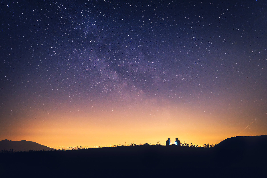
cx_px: 134
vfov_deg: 59.5
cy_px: 89
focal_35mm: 21
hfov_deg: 81.2
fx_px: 156
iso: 3200
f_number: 2.8
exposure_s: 25
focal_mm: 14
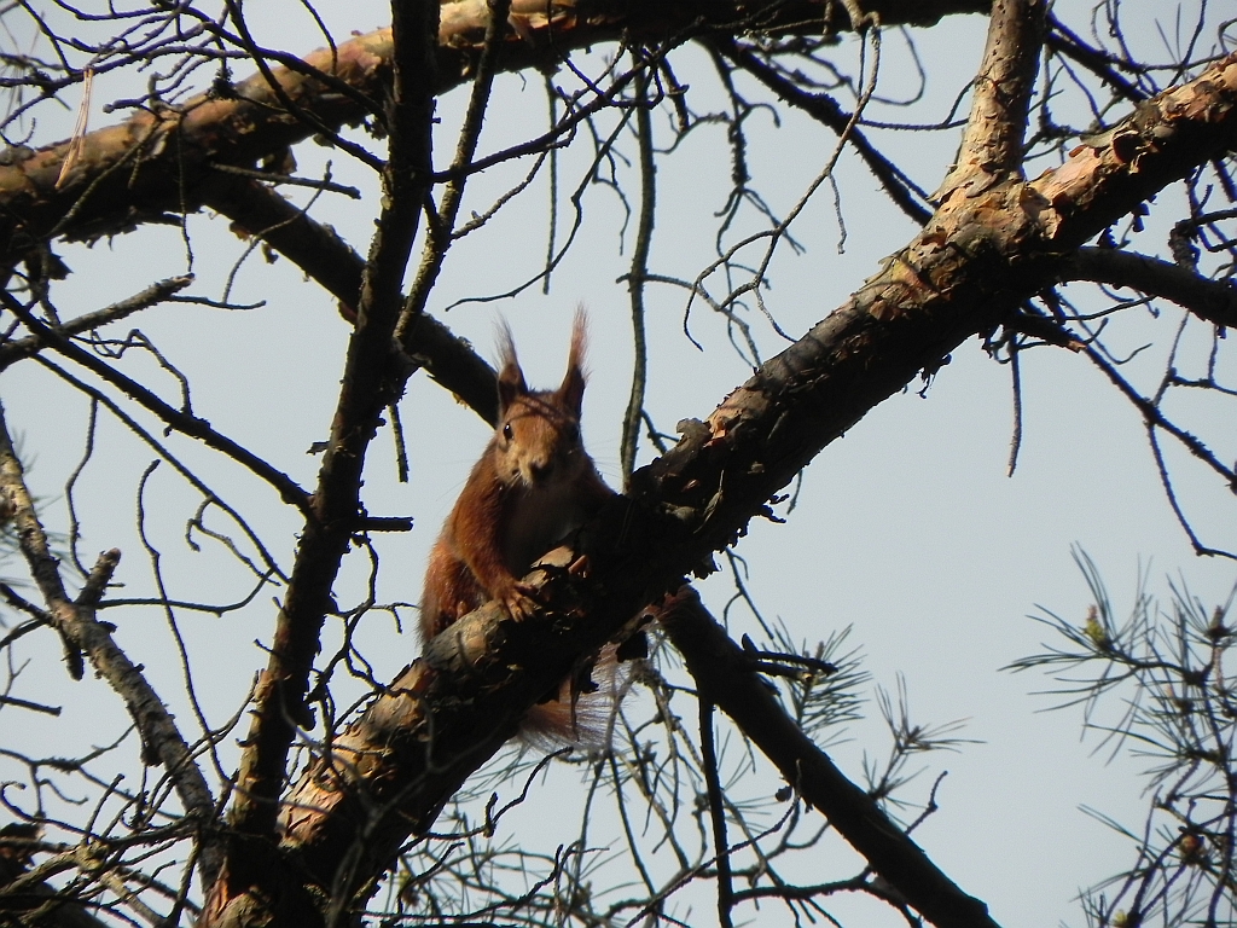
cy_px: 464
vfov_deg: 2.2
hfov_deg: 2.9
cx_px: 618
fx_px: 24228
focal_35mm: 678
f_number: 8
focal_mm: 120
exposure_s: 1/206
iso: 160
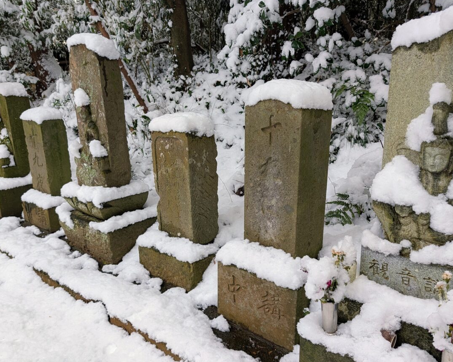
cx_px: 236
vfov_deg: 51.5
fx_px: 375
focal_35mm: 28
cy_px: 191
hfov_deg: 62.2
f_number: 1.68
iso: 25
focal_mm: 6.9
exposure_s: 1/230
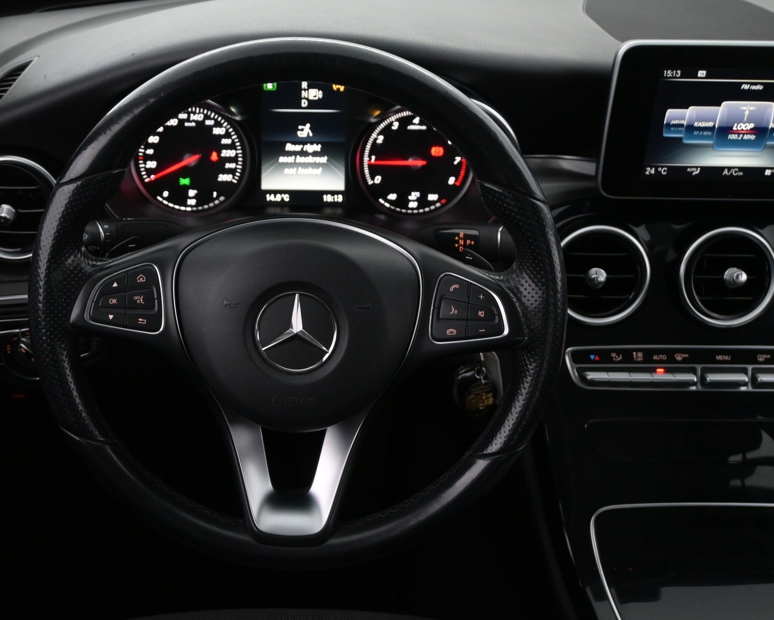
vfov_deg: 33.7
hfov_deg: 41.3
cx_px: 305
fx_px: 1022
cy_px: 325
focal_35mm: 45
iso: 2500
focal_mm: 25
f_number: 4.2
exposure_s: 1/60
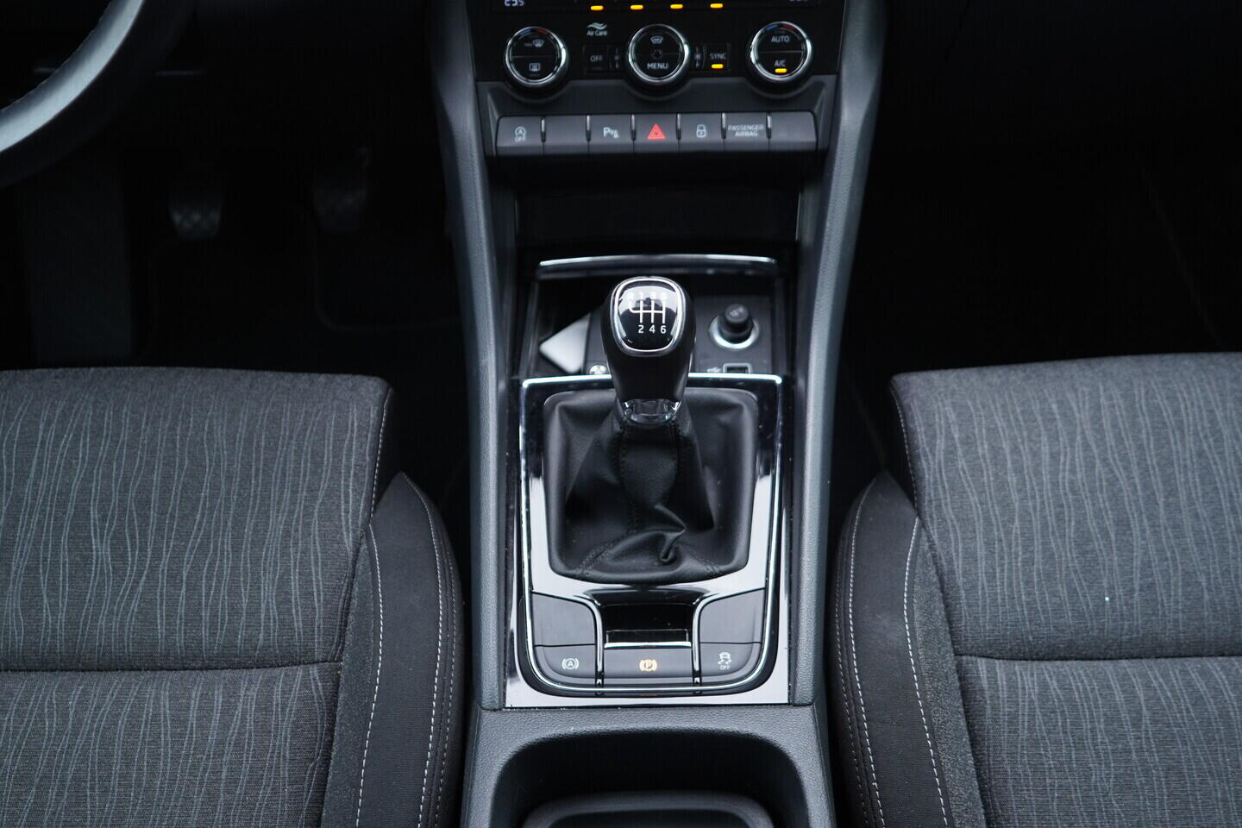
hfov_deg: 53.1
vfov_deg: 36.9
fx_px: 1242
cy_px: 414
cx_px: 621
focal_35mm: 36
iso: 320
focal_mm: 24
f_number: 2.8
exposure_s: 1/40
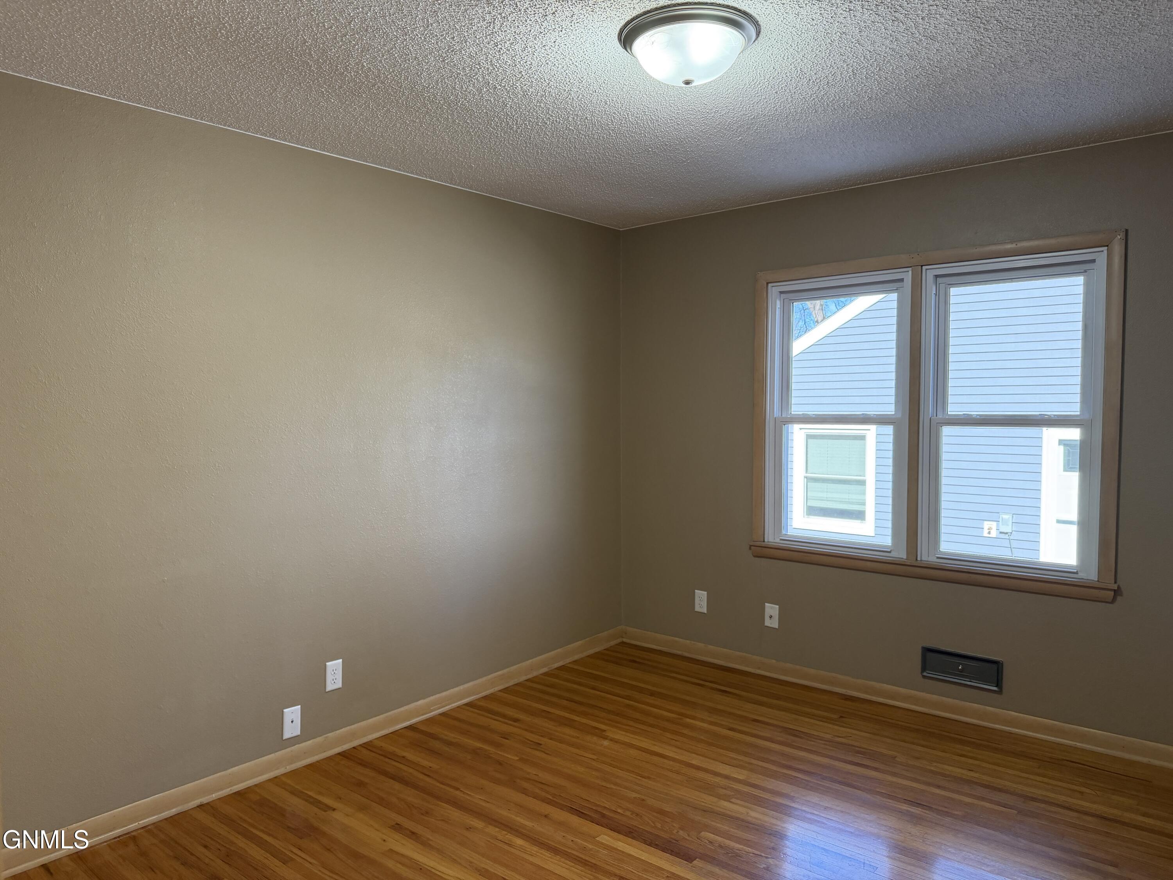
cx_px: 586
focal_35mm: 24
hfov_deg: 71.6
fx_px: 813
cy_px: 440
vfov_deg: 56.8
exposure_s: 1/177
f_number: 1.78
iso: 200
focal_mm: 6.76
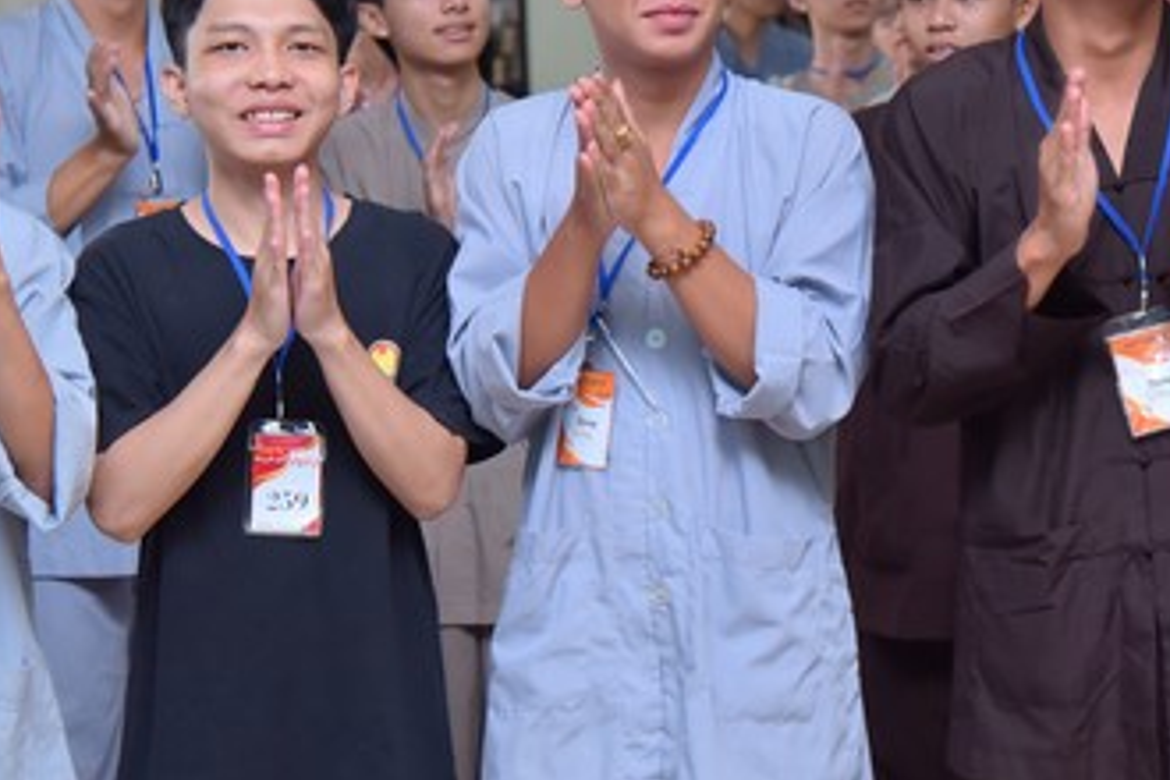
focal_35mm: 122
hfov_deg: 16.8
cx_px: 688
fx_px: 3965
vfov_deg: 11.2
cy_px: 190
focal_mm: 62
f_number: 4.5
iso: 1000
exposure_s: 1/160
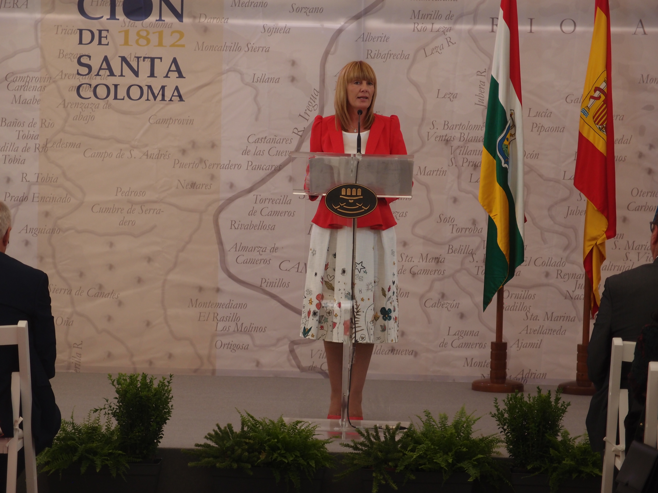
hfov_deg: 17.6
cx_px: 329
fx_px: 2129
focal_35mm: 112
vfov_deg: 13.2
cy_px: 246
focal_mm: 24
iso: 100
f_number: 2.5
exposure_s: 1/250
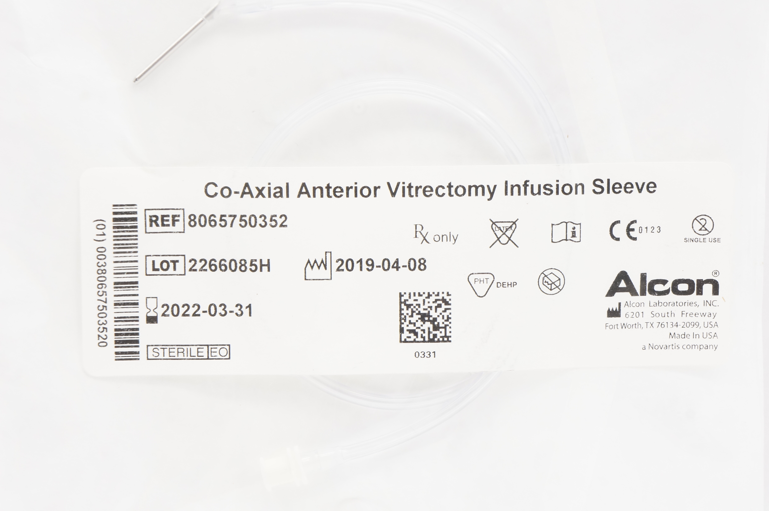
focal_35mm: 82
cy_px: 256
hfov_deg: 24.6
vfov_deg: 16.5
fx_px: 1760
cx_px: 384
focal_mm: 55
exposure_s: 1/25
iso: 800
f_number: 11
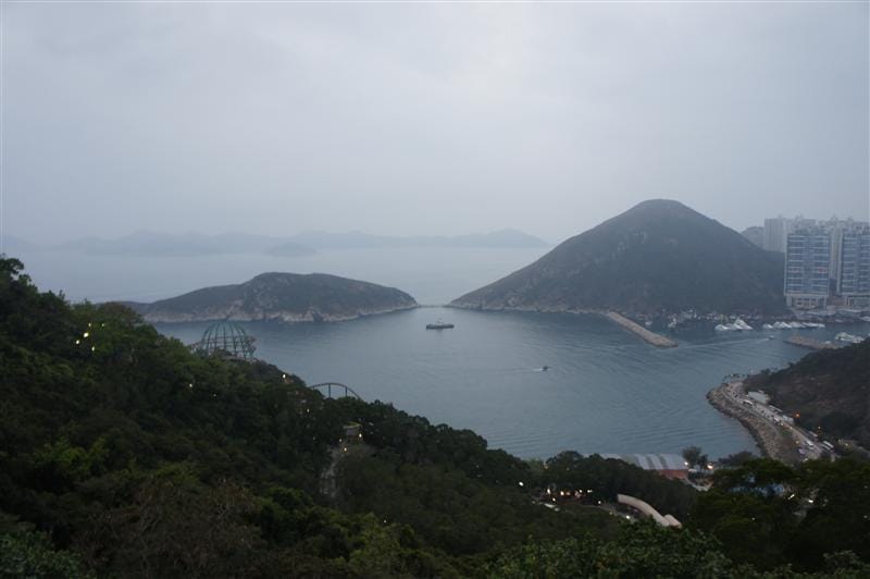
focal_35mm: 27
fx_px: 652
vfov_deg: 47.9
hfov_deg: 67.4
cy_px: 290
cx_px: 435
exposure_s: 1/30
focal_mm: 18
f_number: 3.5
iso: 200
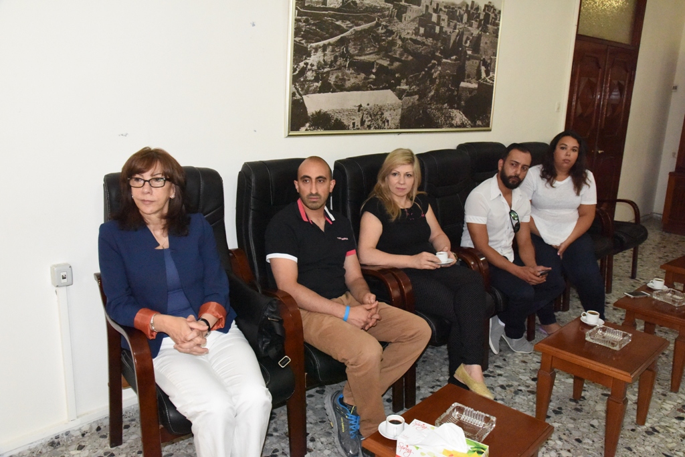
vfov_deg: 43.6
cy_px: 228
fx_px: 571
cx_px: 342
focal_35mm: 30
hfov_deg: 61.9
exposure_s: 1/200
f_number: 10
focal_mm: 30
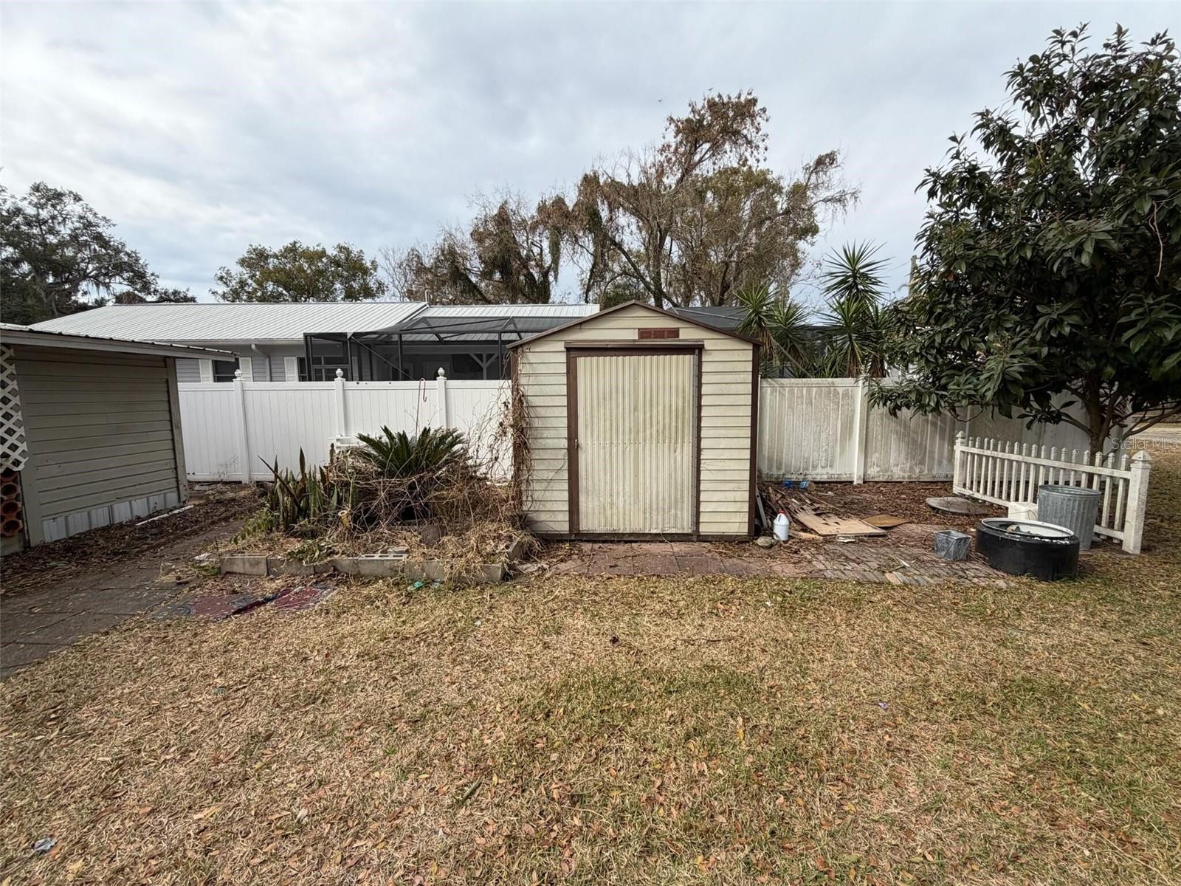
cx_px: 590
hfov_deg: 102.1
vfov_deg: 85.7
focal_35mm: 14
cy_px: 443
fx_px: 478
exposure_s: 1/679
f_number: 2.2
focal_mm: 2.22
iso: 40
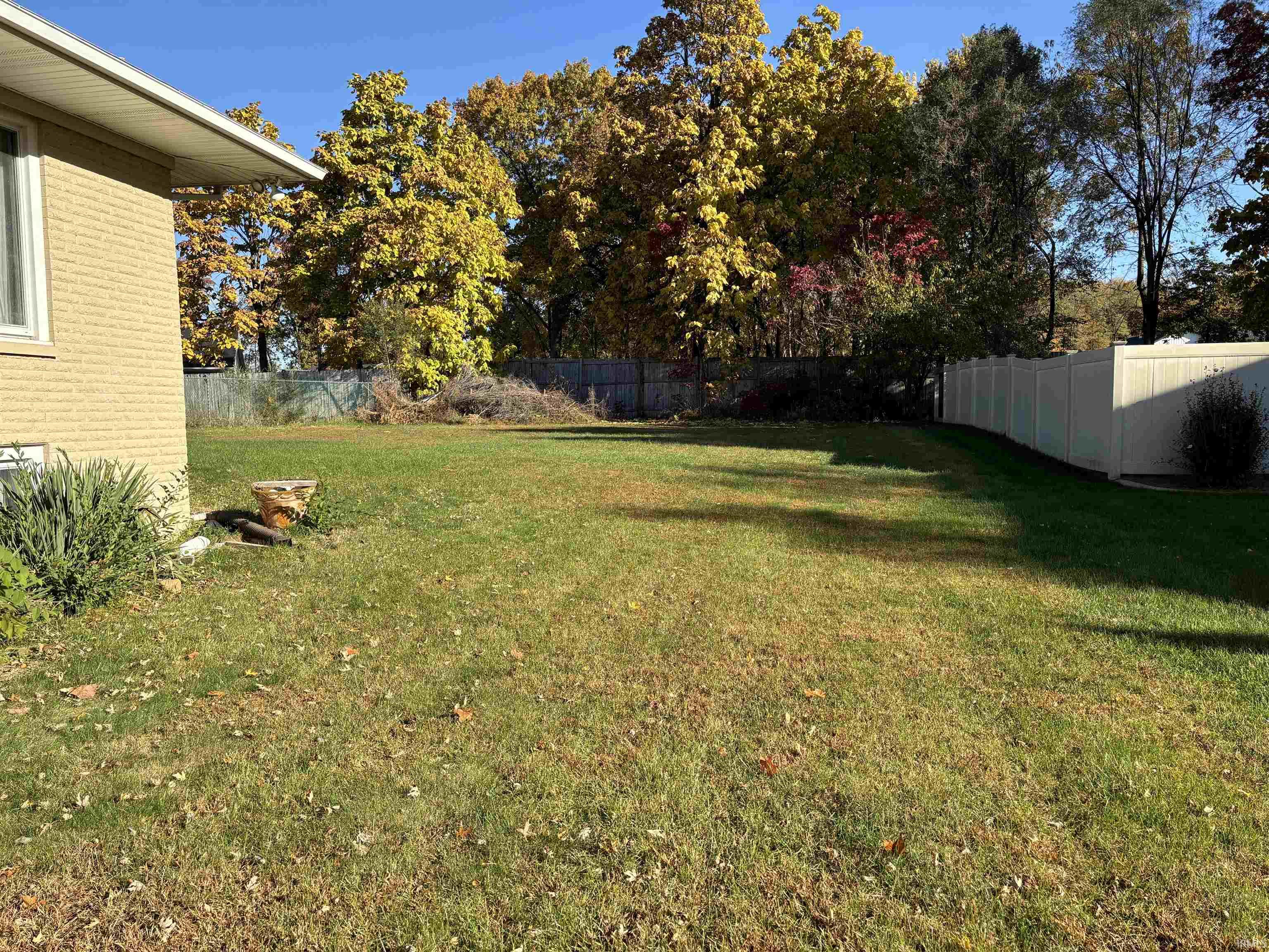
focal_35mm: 26
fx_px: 953
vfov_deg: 53.1
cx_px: 634
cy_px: 476
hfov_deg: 67.3
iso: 50
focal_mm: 5.96
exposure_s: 1/1344
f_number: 1.6
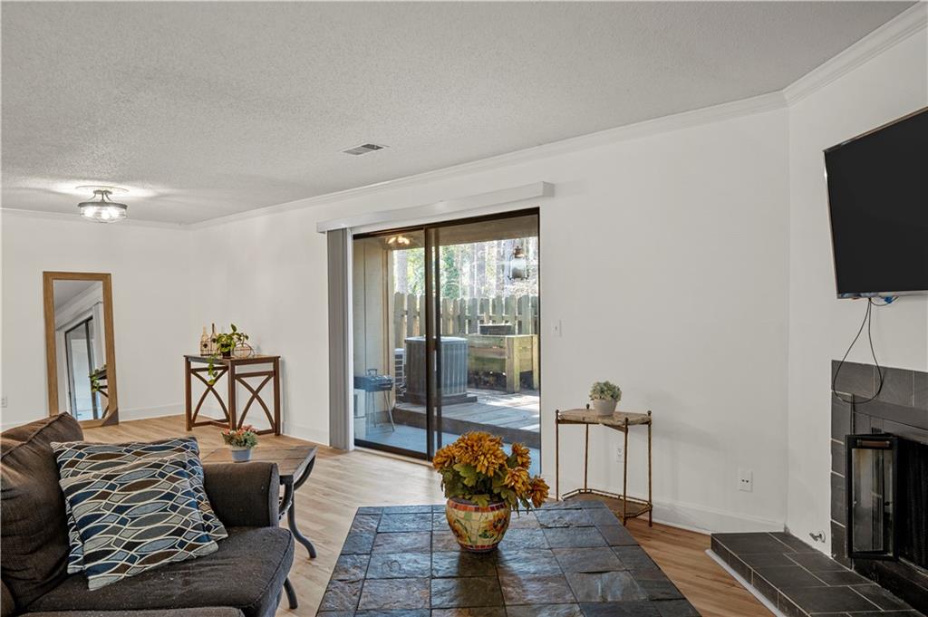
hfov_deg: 74.9
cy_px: 308
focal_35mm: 24
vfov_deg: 54.0
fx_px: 605
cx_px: 464
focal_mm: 23.5
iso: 400
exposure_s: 1/4
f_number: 8
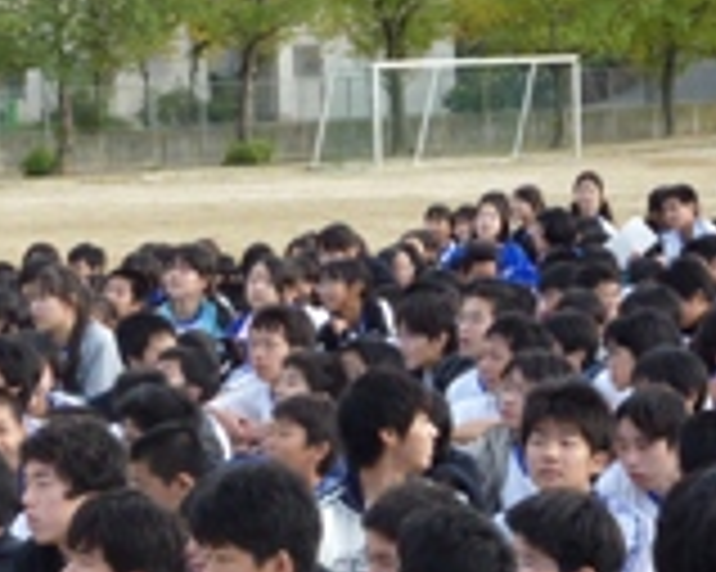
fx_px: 4193
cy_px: 311
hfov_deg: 9.6
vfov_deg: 7.8
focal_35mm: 198
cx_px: -126
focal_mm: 11.9
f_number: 4.1
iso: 80
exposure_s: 1/125
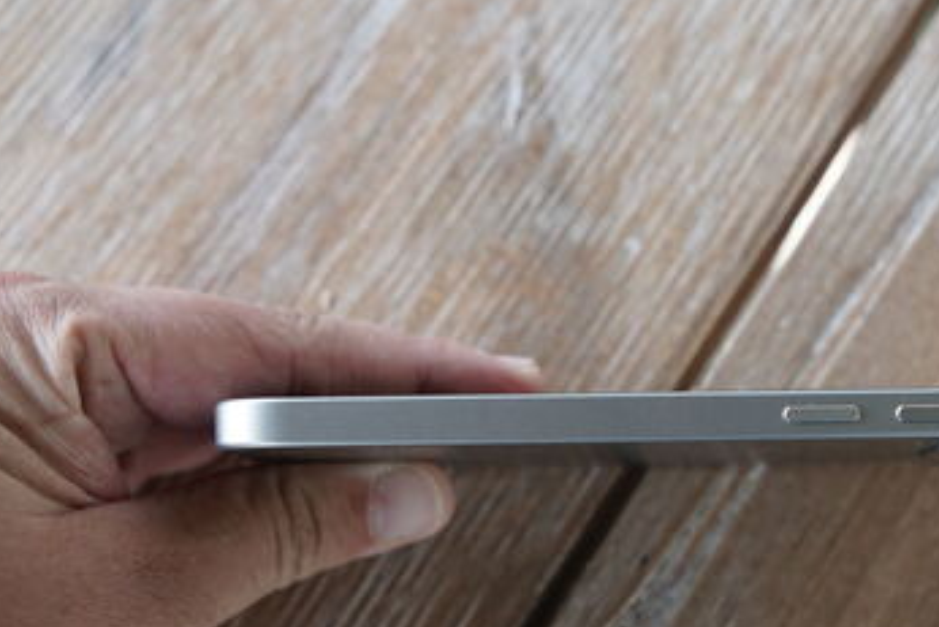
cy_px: 436
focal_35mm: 78
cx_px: 703
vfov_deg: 17.5
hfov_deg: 25.7
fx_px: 2035
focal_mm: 44
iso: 320
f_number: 5.6
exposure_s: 1/125
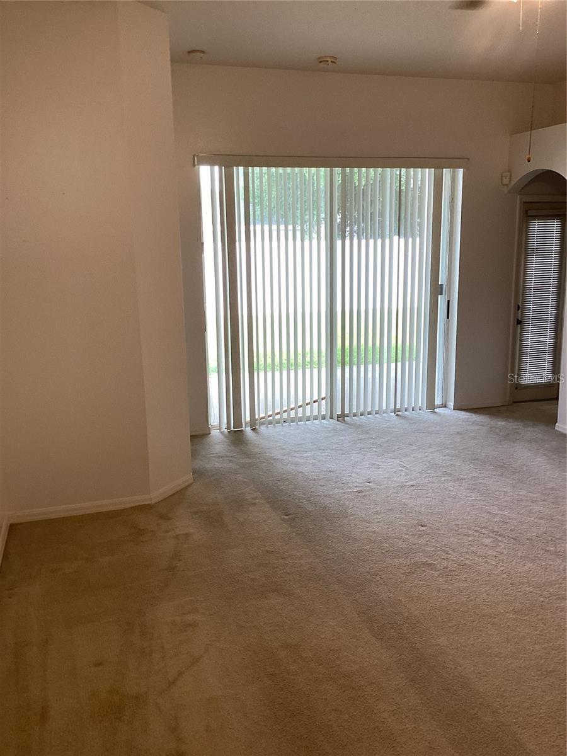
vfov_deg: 58.4
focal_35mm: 31
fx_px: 677
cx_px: 284
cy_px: 378
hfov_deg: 45.4
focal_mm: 3.3
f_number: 2.4
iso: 64
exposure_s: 1/60
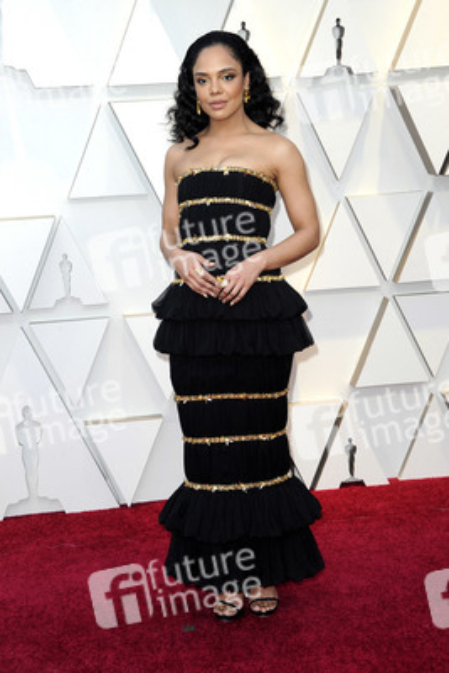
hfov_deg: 21.9
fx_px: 1159
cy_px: 336
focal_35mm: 62
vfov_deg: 32.4
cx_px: 224
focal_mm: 62
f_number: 7.1
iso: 800
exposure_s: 1/250
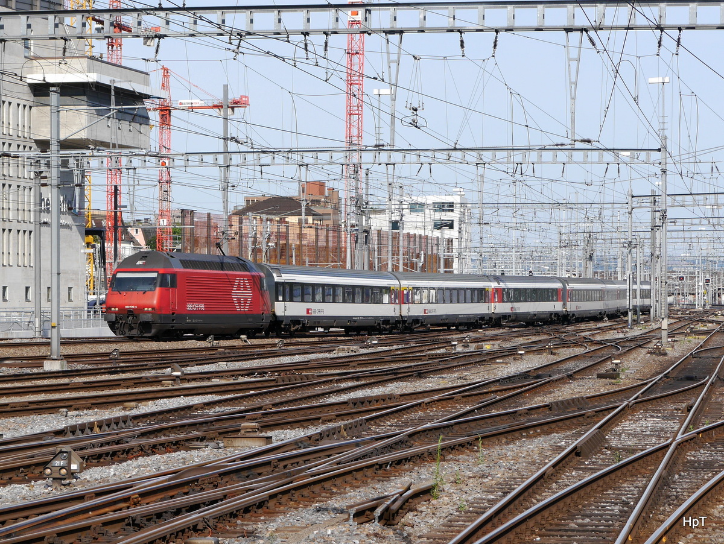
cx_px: 362
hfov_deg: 23.3
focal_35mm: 84
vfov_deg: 17.6
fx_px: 1758
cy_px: 272
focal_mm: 42
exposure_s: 1/320
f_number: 8
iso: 160
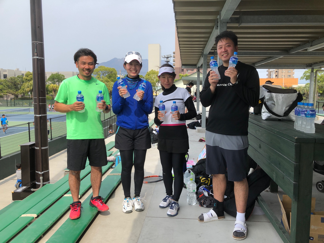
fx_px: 262
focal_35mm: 28
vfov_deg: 49.7
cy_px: 122
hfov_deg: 63.4
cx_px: 162
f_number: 1.8
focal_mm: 3.99
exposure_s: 1/1130
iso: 20
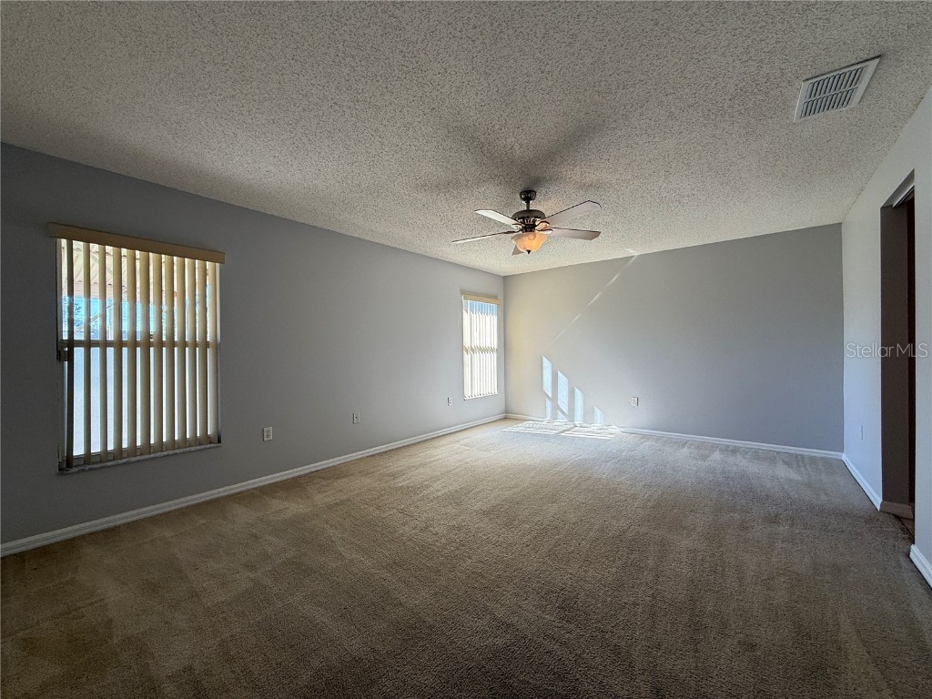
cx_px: 466
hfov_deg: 102.1
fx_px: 377
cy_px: 350
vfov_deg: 85.7
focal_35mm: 14
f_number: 2.2
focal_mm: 2.22
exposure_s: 1/120
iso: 64
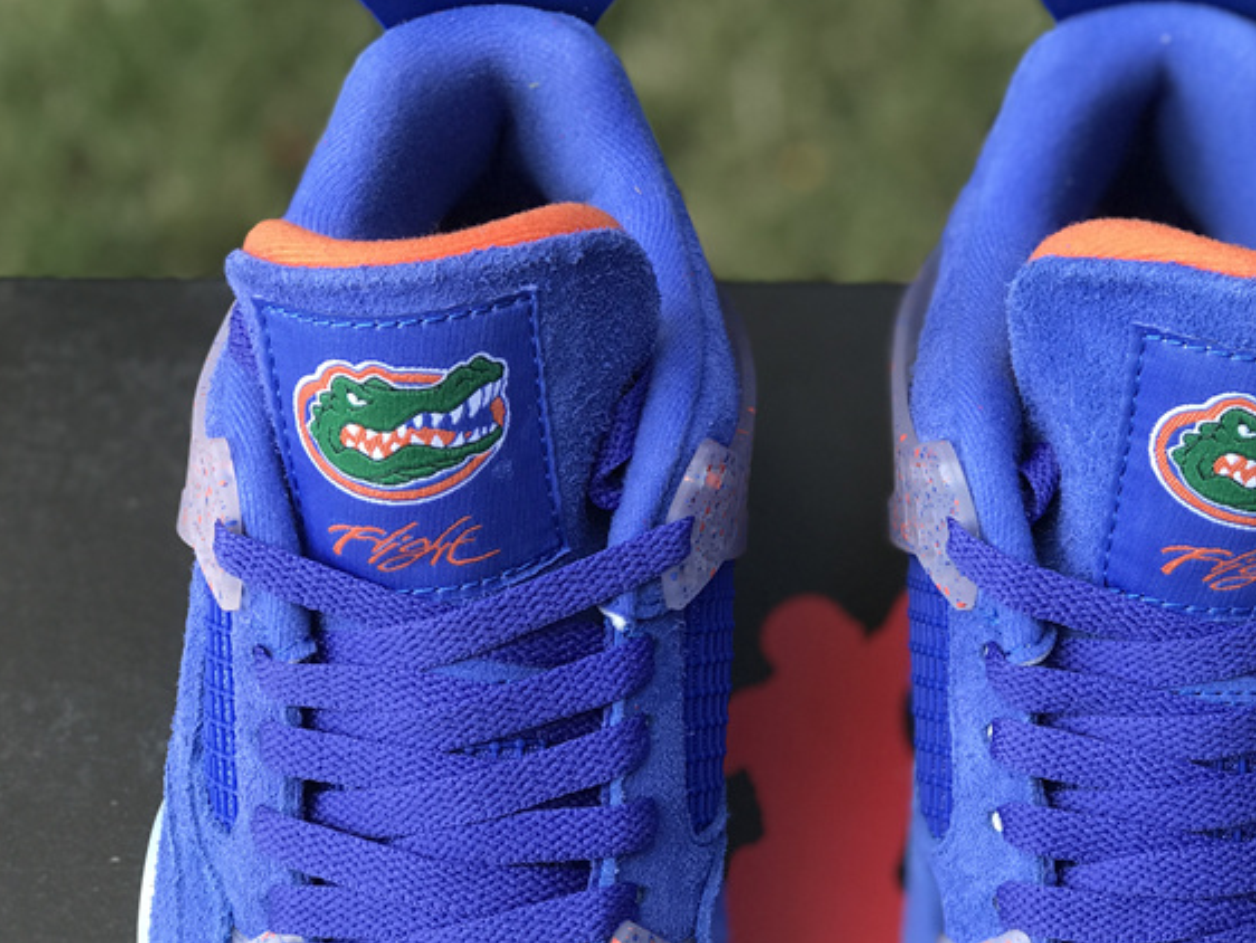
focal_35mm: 75
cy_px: 423
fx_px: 2722
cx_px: 811
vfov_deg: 19.6
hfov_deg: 25.9
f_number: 2.8
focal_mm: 6.6
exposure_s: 1/50
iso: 32
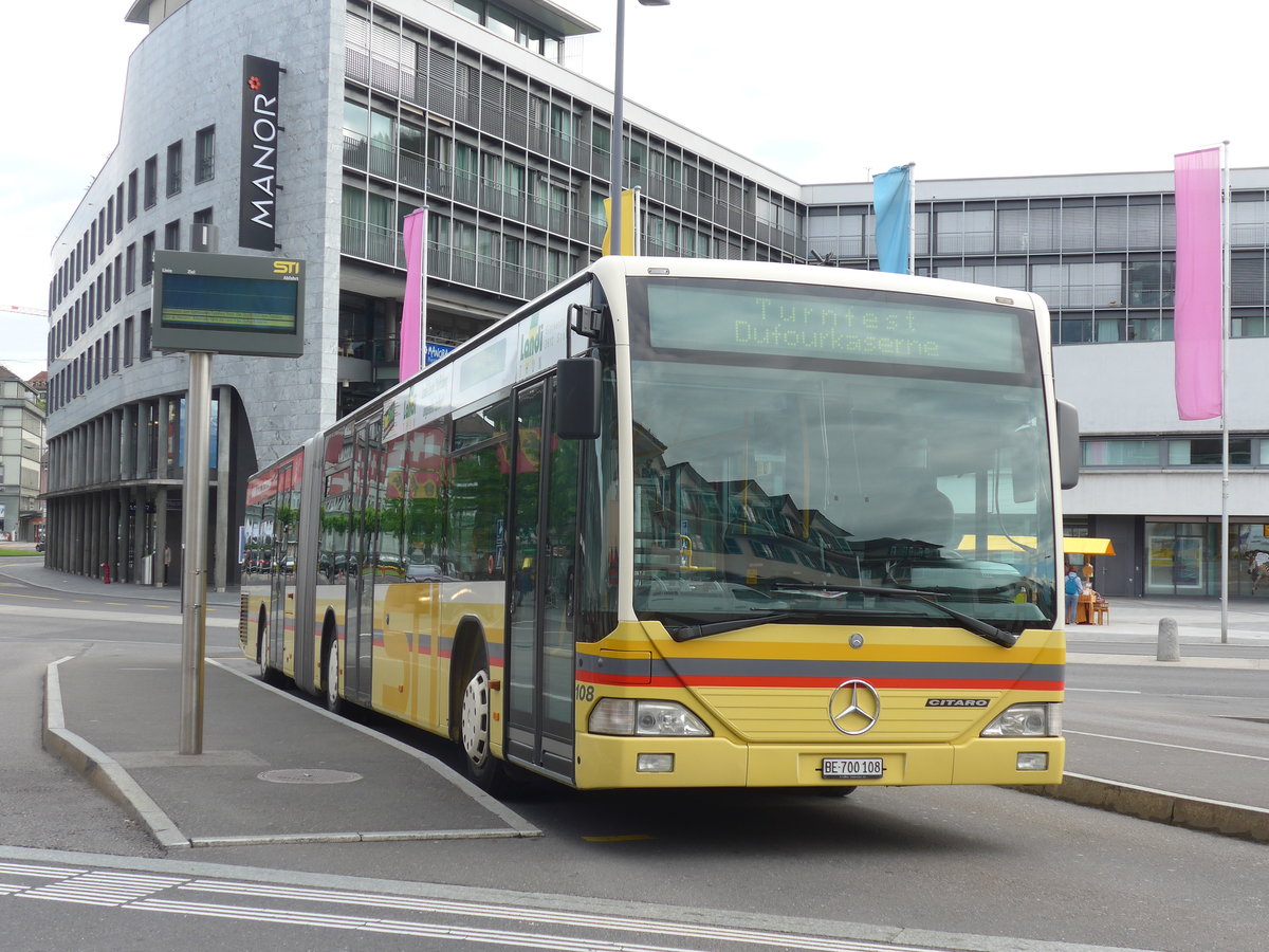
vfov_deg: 29.7
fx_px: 1796
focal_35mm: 49
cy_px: 476
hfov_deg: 38.9
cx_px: 634
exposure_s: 1/250
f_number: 3.2
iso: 80
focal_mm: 10.1
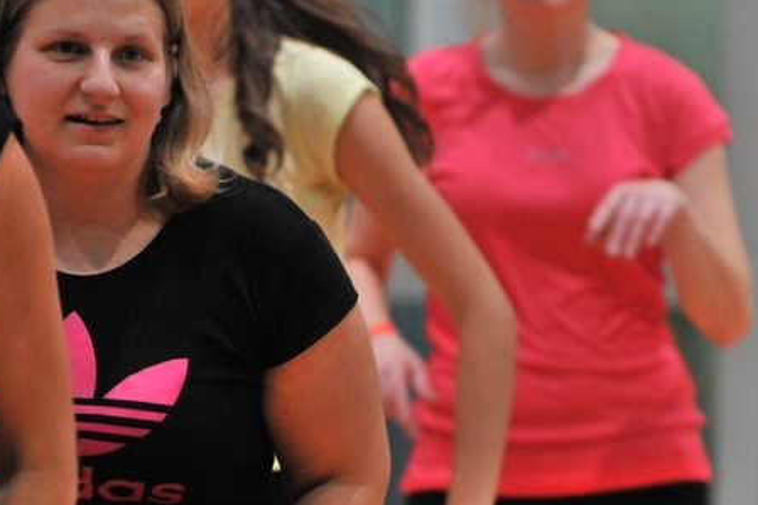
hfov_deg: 3.6
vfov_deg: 2.4
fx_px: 11976
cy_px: 340
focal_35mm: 569
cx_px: 387
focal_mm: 240
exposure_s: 1/125
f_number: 5.3
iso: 1600
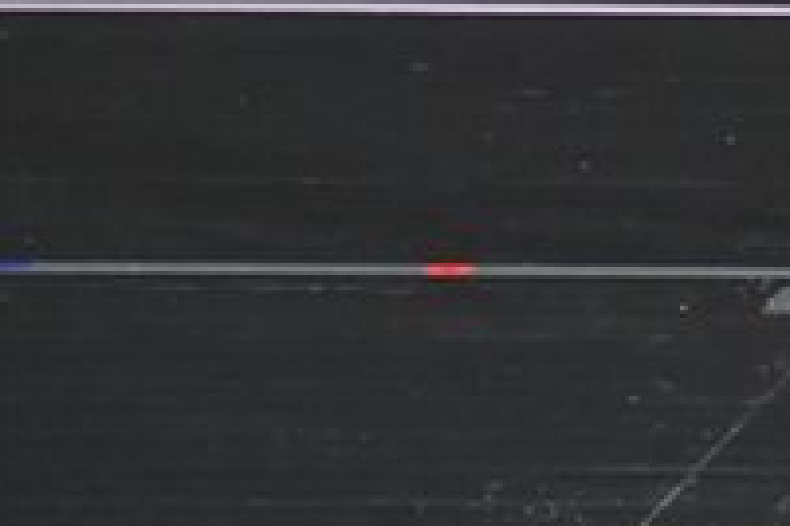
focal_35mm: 1332
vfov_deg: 1.0
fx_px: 29228
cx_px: 1511
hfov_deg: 1.5
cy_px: -349
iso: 4000
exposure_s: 1/400
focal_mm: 230
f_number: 5.6
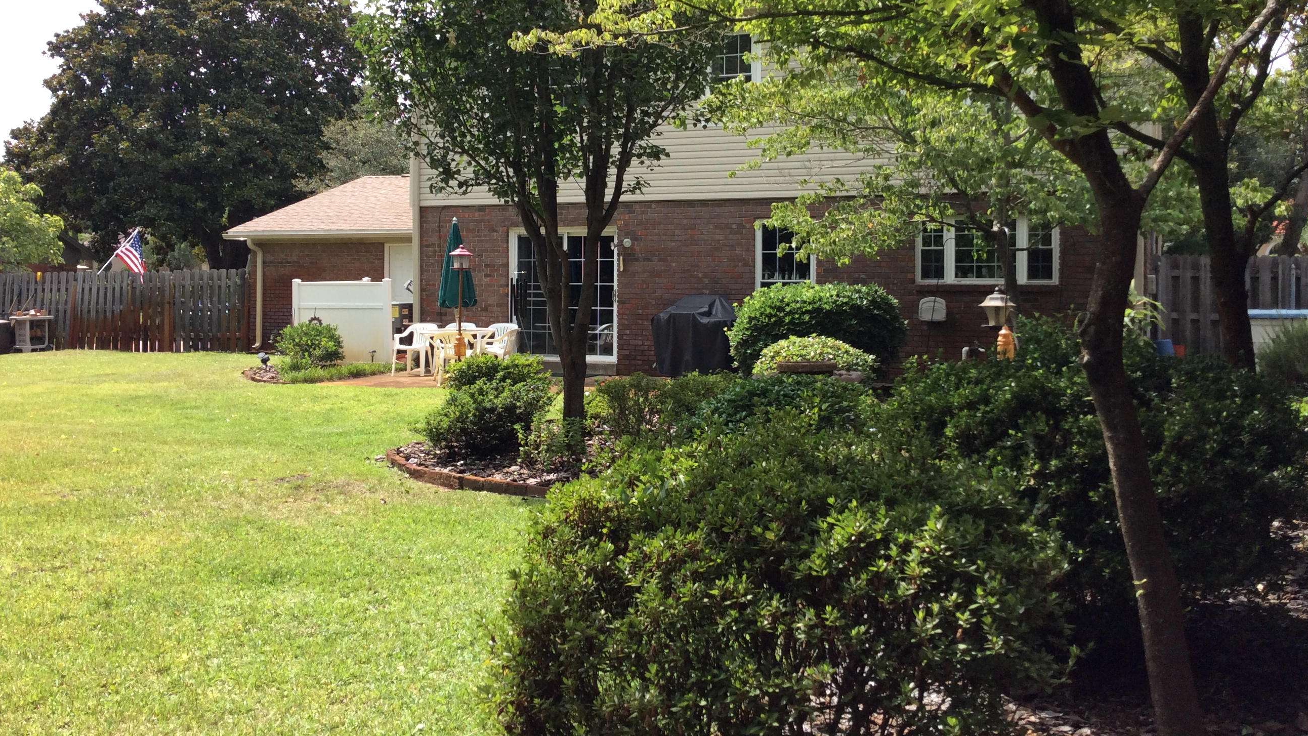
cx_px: 655
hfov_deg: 55.3
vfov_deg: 32.7
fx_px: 1249
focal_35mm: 36
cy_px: 278
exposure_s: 1/794
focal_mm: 3.3
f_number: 2.4
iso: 32
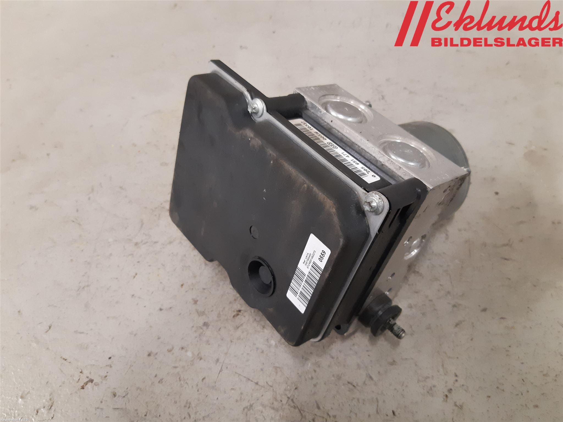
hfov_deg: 67.3
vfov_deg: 53.1
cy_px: 211
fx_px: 423
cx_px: 282
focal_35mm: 26
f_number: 1.7
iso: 250
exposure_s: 1/50
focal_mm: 3.93
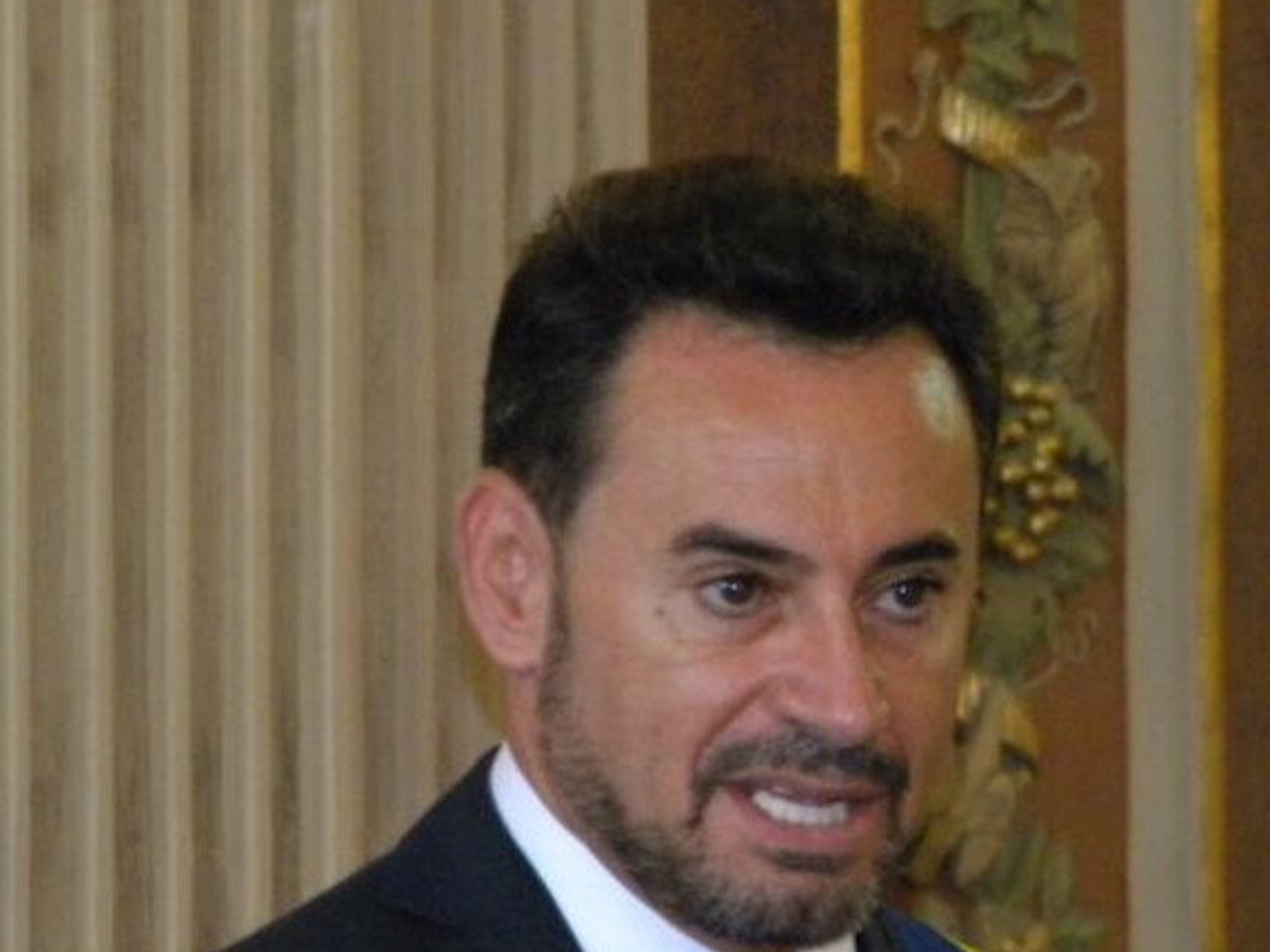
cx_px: 795
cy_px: 487
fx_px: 19922
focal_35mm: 543
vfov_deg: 2.7
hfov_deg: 3.7
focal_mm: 75
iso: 800
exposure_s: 1/30
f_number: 5.4
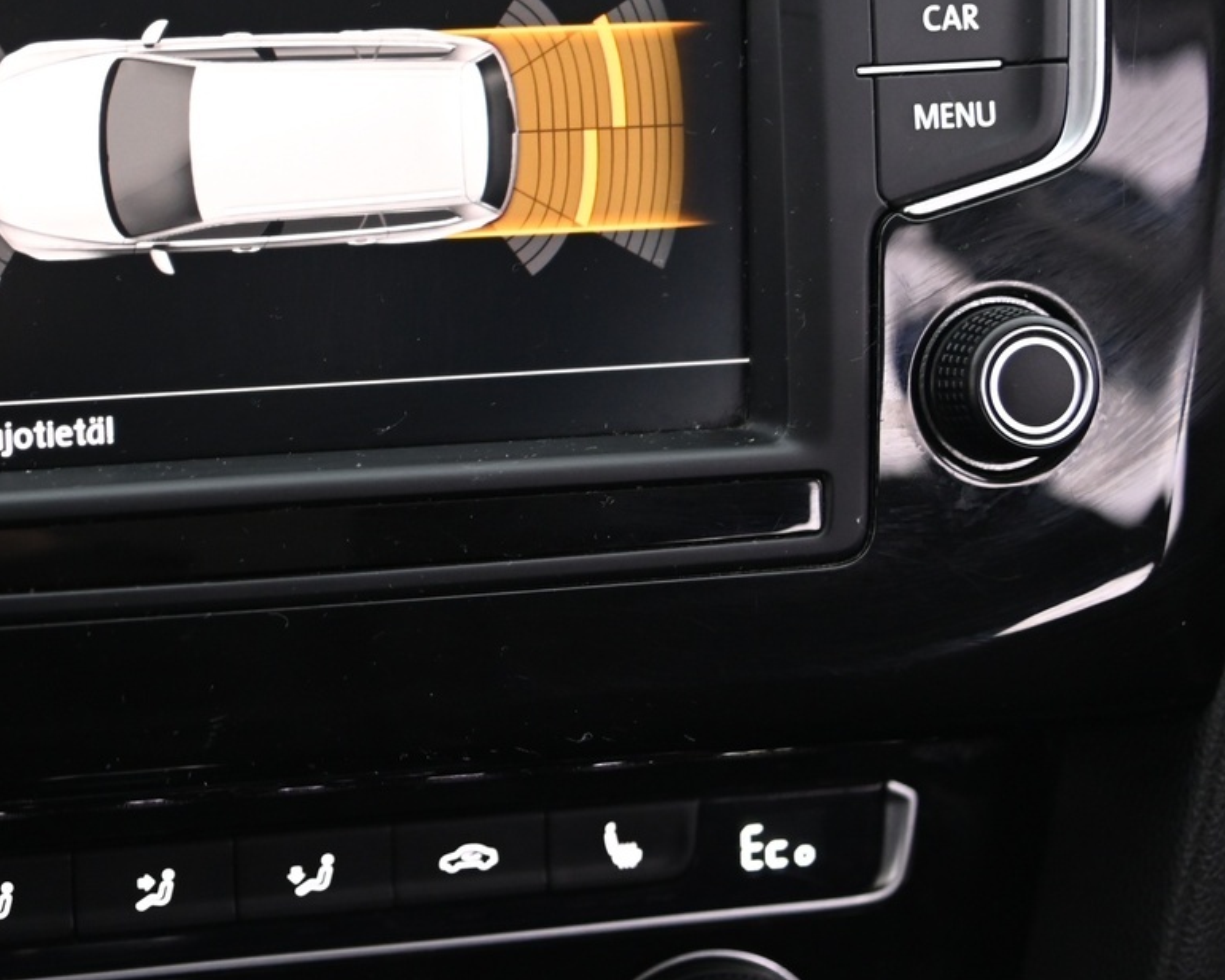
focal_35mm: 87
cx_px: 143
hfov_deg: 21.5
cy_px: 290
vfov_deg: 17.6
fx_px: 3154
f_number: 4
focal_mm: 44
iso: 2000
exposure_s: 1/15
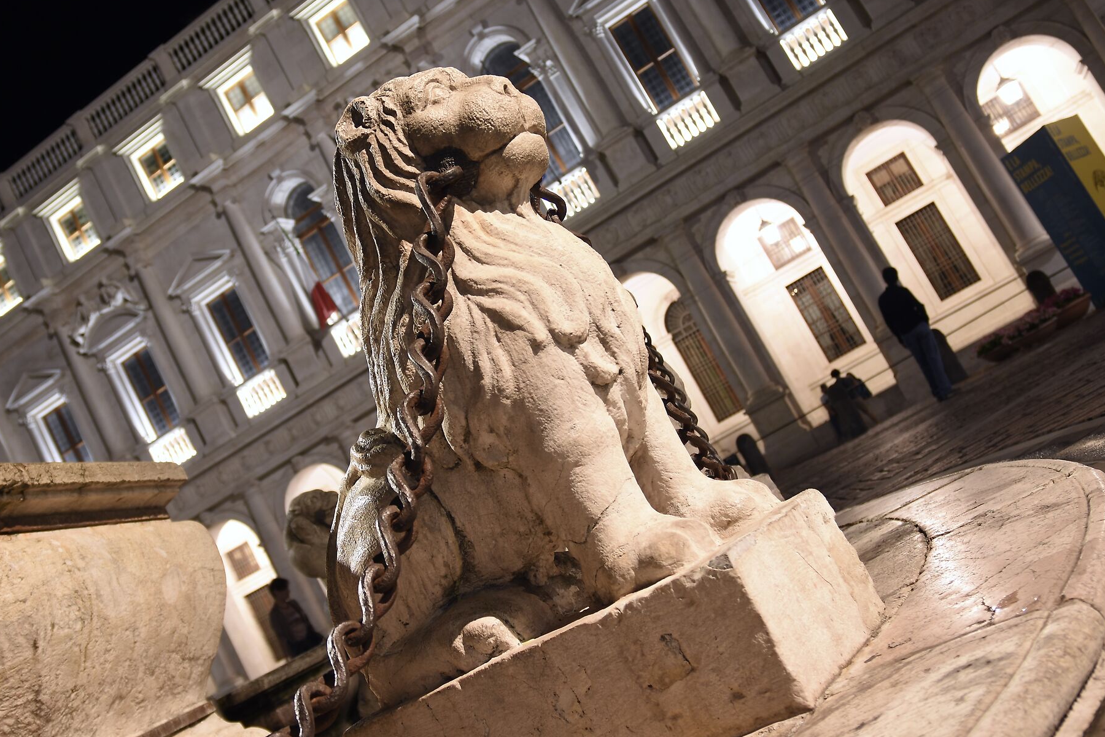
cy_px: 355
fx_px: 1228
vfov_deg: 33.4
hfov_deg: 48.3
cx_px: 463
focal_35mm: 40
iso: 100
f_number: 3.5
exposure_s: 1.3
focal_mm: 20
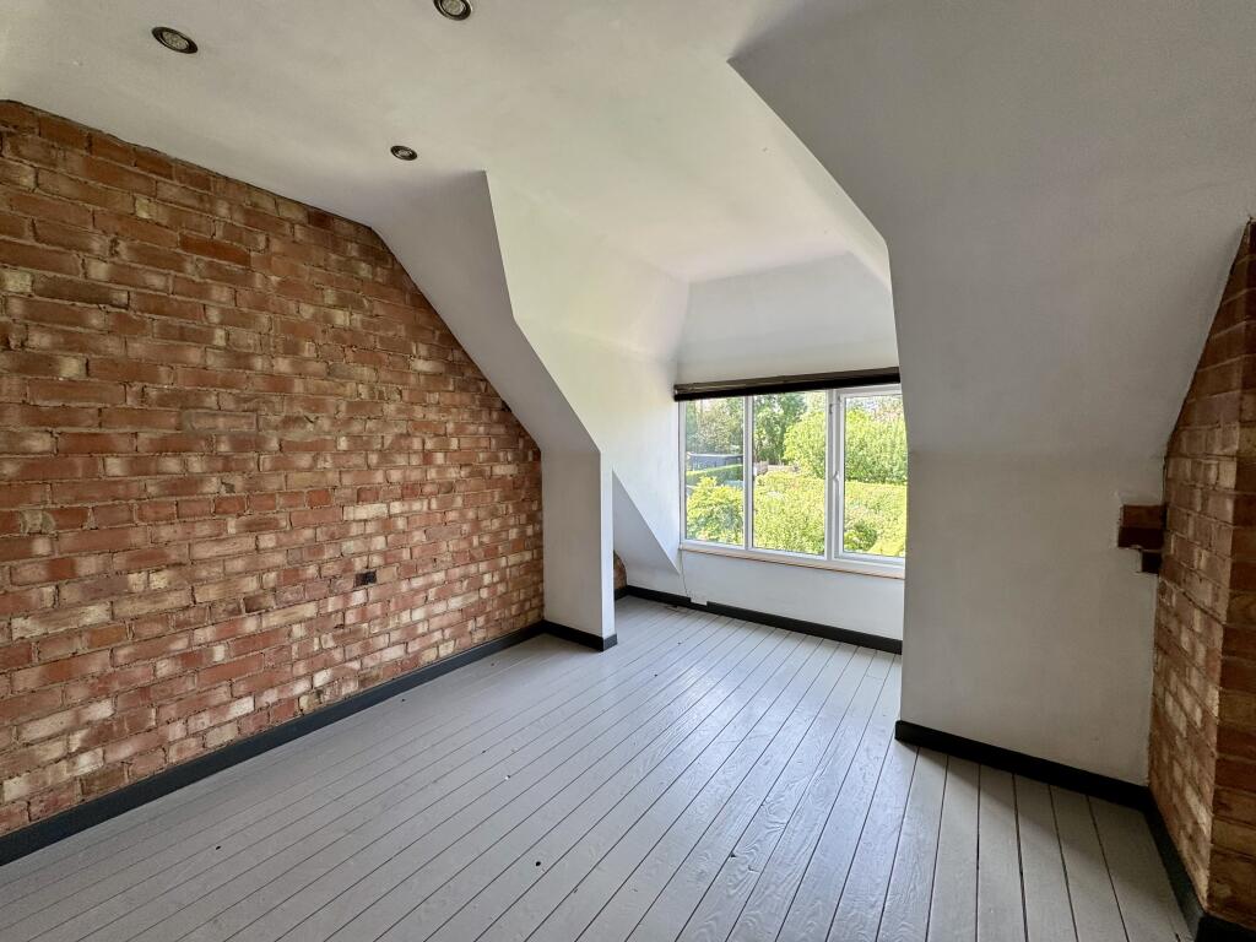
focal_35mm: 14
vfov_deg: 85.7
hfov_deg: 102.1
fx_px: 508
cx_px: 628
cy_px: 471
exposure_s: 1/99
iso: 40
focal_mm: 2.22
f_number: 2.2
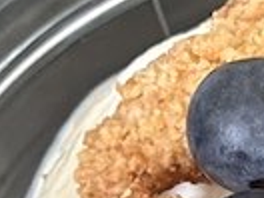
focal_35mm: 365
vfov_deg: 4.0
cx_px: 358
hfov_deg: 5.4
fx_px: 2784
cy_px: 332
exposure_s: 1/95
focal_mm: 6.86
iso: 125
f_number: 1.78
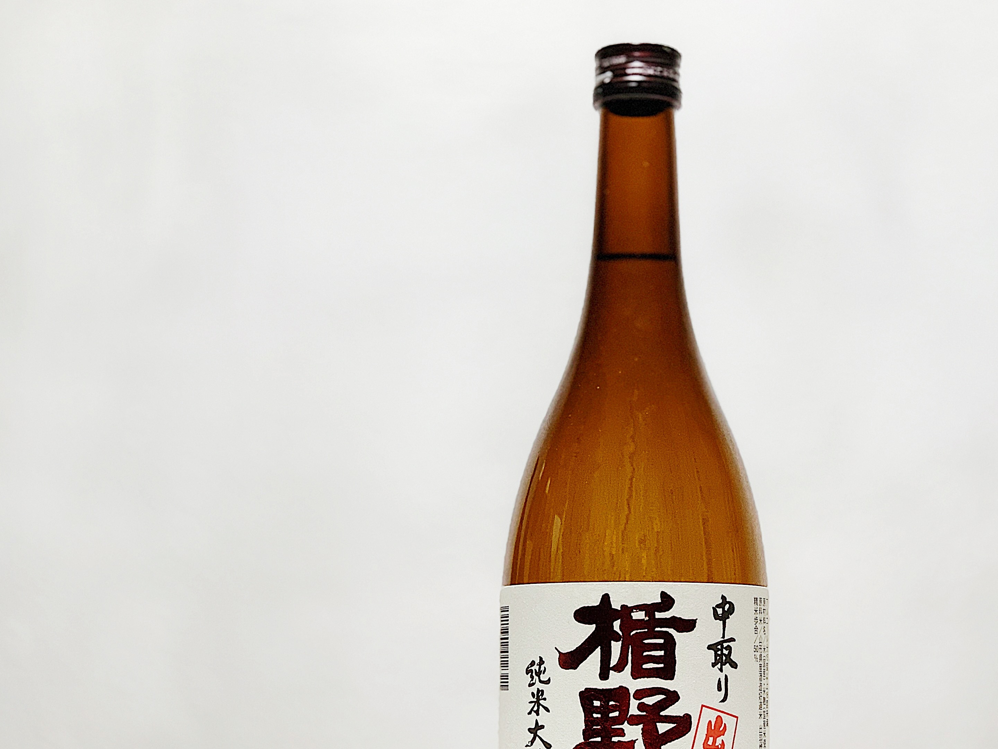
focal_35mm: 73
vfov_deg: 20.1
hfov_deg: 26.6
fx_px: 2105
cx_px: 633
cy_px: 468
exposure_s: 1/60
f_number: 2.4
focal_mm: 6
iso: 80
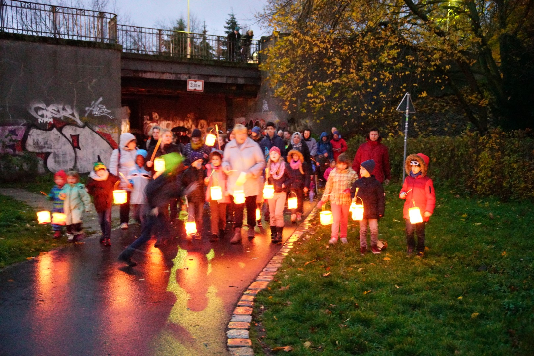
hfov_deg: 43.6
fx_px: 668
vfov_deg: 29.9
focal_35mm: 45
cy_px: 178
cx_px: 267
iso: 25600
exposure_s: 1/13
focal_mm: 45
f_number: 4
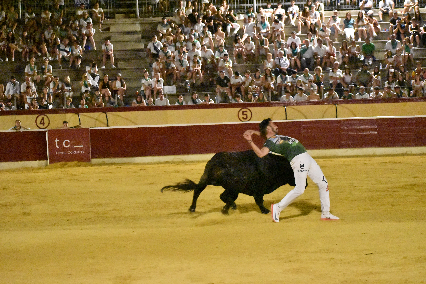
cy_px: 142
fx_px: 1278
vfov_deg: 12.7
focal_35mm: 108
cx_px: 213
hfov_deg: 18.9
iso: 25600
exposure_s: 1/400
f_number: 5
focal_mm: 72
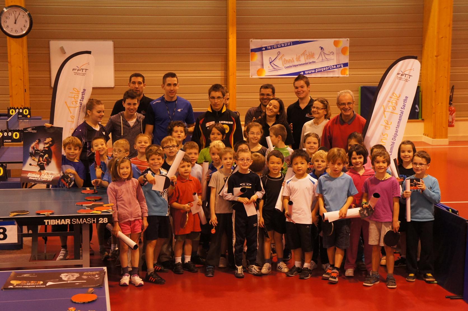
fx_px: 1052
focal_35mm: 81
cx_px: 234
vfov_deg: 16.8
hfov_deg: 25.1
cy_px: 156
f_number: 5.6
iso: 1600
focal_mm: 54
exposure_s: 1/100
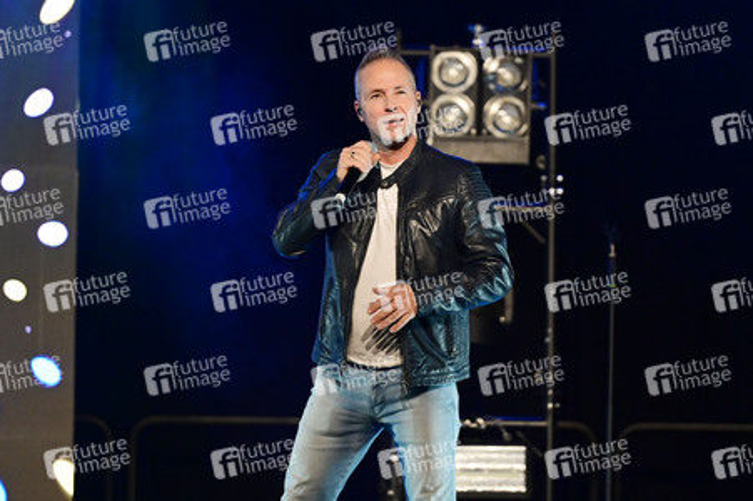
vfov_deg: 6.9
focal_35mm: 200
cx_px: 376
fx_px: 4180
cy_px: 250
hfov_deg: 10.3
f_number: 2.8
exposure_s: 1/400
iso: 5000
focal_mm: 200
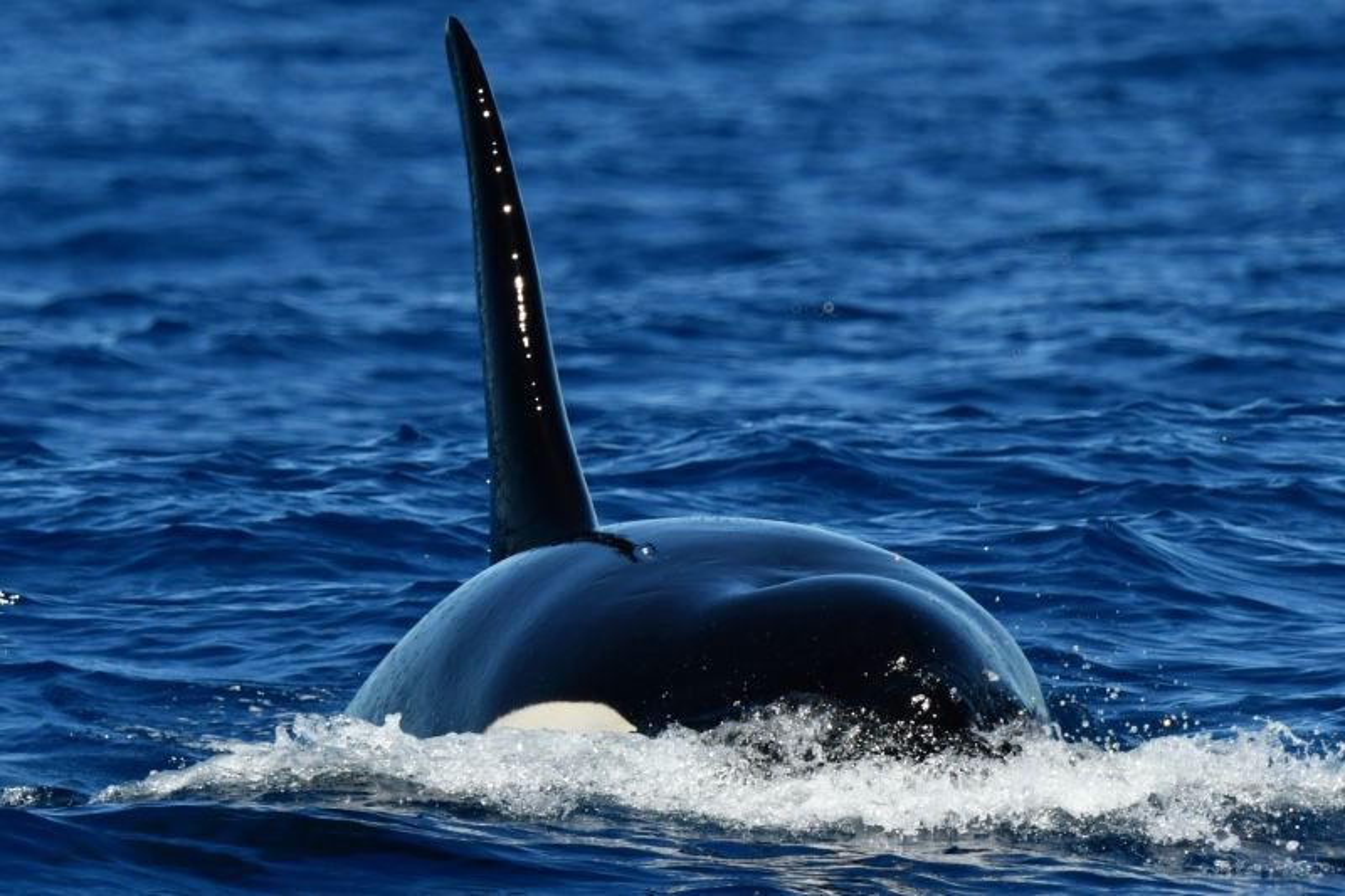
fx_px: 28013
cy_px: 448
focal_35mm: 750
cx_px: 672
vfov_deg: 1.8
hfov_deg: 2.8
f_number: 8
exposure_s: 1/2000
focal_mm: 500
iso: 400
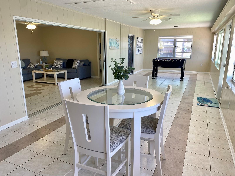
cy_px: 88
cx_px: 118
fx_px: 177
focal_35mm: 26
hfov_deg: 67.3
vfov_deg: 53.1
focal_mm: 4.25
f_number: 1.8
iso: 32
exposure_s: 1/120
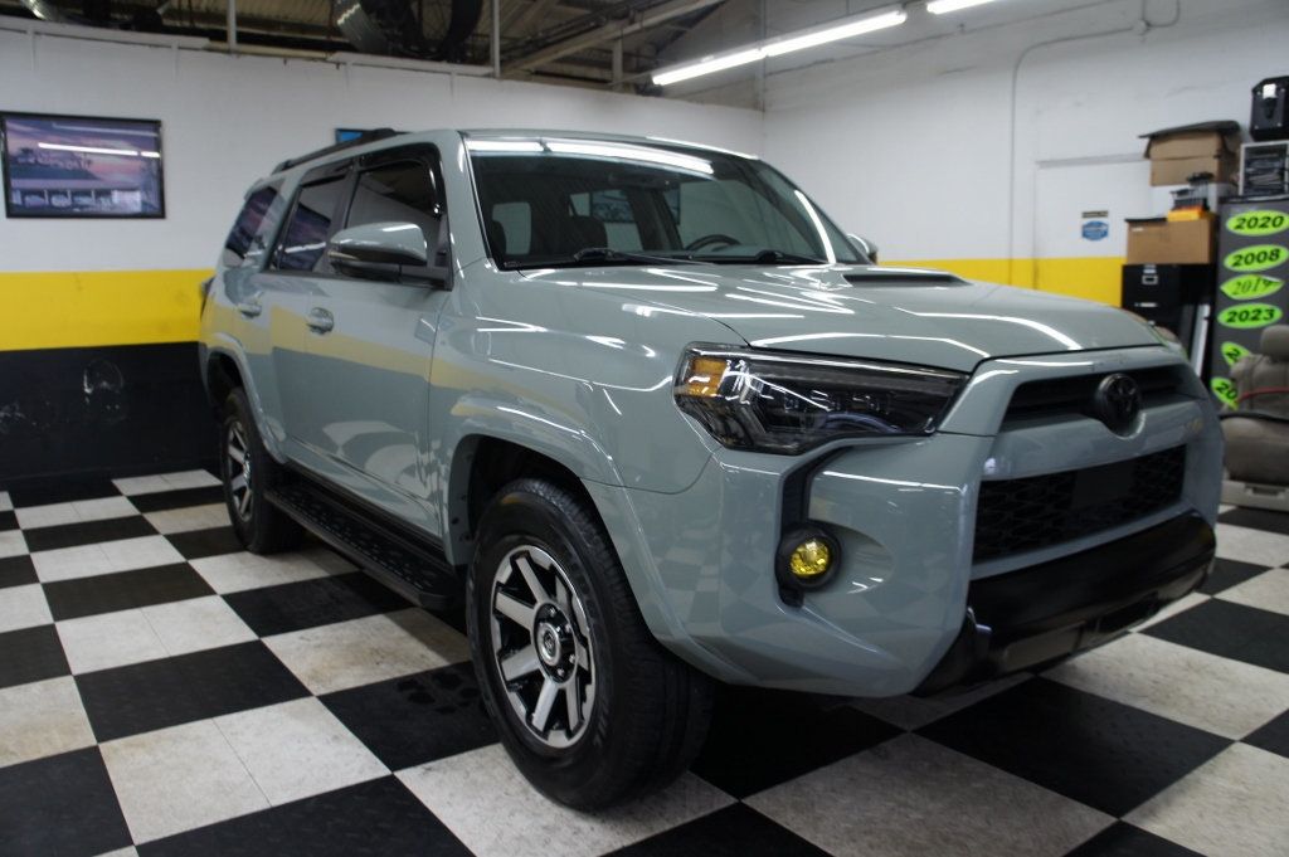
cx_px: 644
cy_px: 428
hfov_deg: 67.4
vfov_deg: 47.9
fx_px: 966
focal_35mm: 27
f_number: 3.5
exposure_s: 1/30
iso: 200
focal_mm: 18
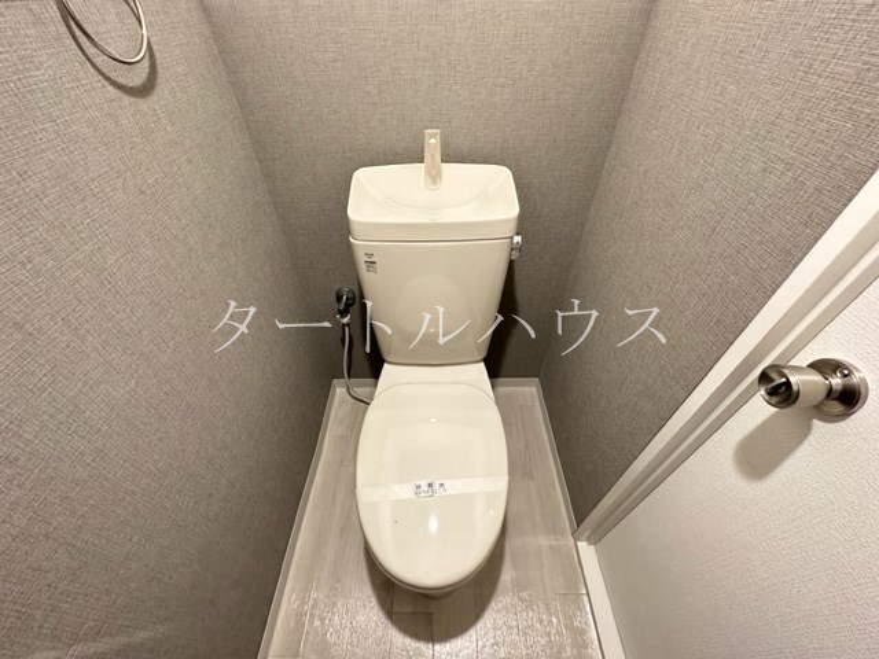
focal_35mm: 14
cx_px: 440
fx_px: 356
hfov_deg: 102.1
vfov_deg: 85.7
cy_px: 330
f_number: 2.2
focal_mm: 2.22
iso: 1000
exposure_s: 1/60
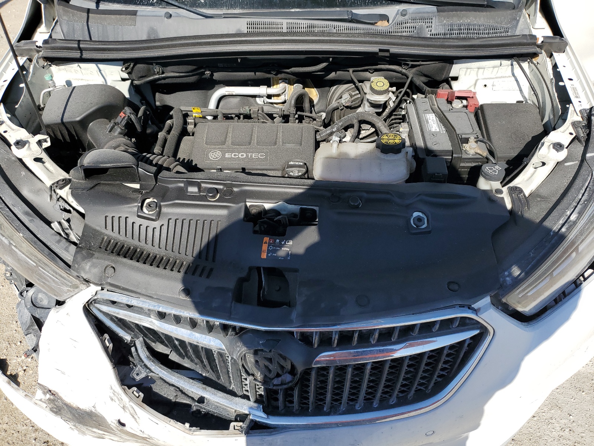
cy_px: 223
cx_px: 297
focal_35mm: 26
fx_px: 446
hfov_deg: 67.3
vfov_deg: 53.1
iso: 50
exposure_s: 1/2500
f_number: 1.5
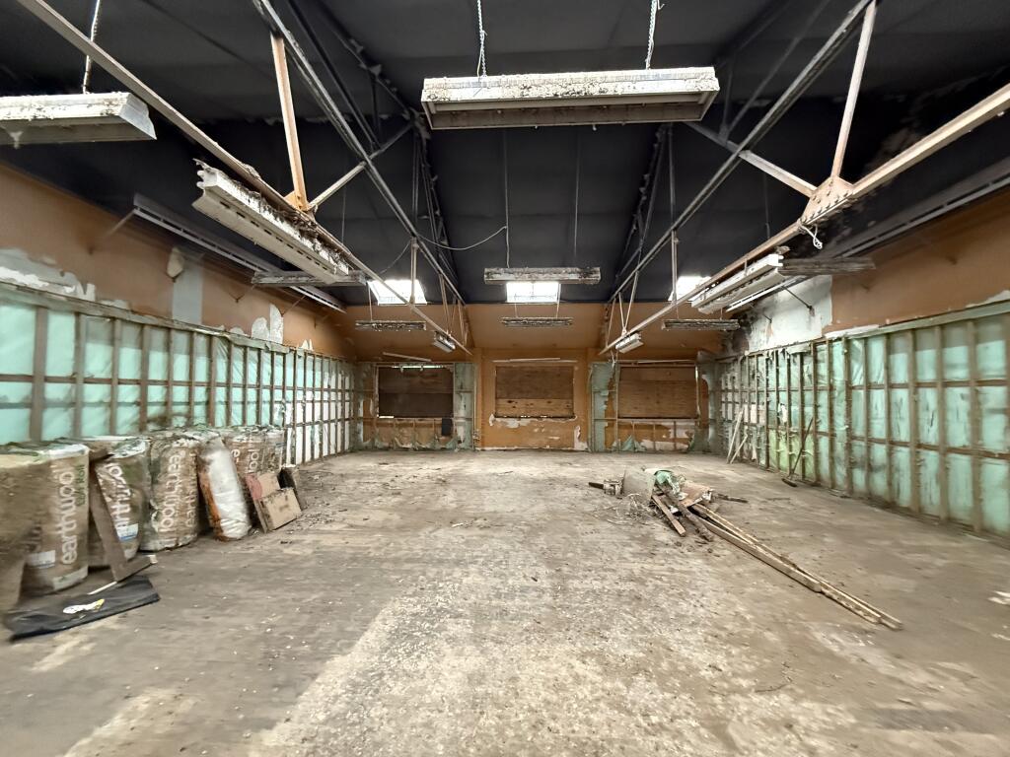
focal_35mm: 14
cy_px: 378
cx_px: 505
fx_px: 408
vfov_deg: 85.7
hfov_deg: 102.1
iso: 1250
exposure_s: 1/60
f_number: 2.2
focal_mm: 2.22
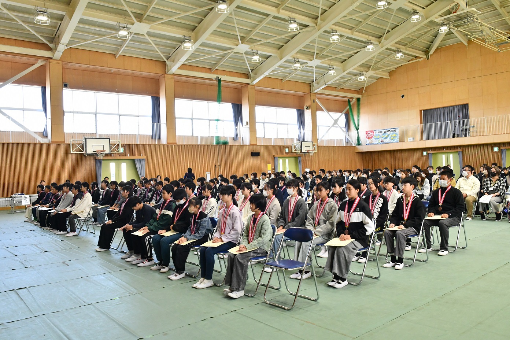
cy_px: 170
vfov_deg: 46.4
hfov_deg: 65.5
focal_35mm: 28
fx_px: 397
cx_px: 255
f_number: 7.1
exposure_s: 1/200
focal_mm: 19
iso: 2000
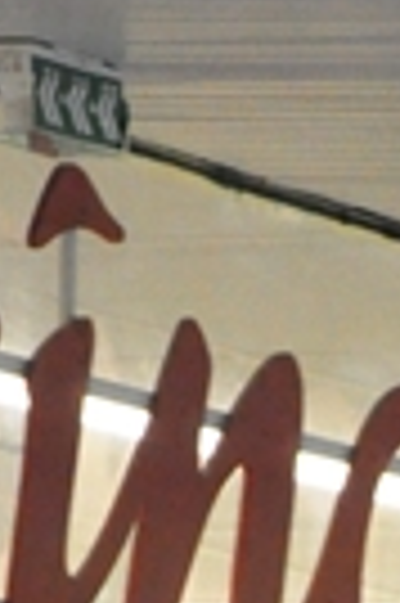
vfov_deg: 2.5
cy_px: 2025
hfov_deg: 1.7
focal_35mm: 810
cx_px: 544
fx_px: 13527
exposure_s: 1/160
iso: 3200
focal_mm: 75
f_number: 5.3
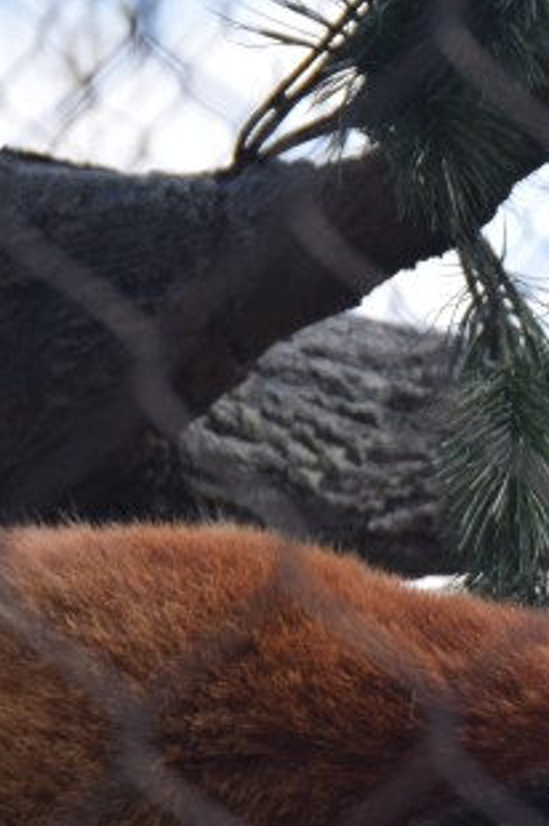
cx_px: 1186
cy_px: 773
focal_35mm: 595
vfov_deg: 3.5
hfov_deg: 2.3
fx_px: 13640
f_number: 5.6
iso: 220
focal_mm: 120
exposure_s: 1/500
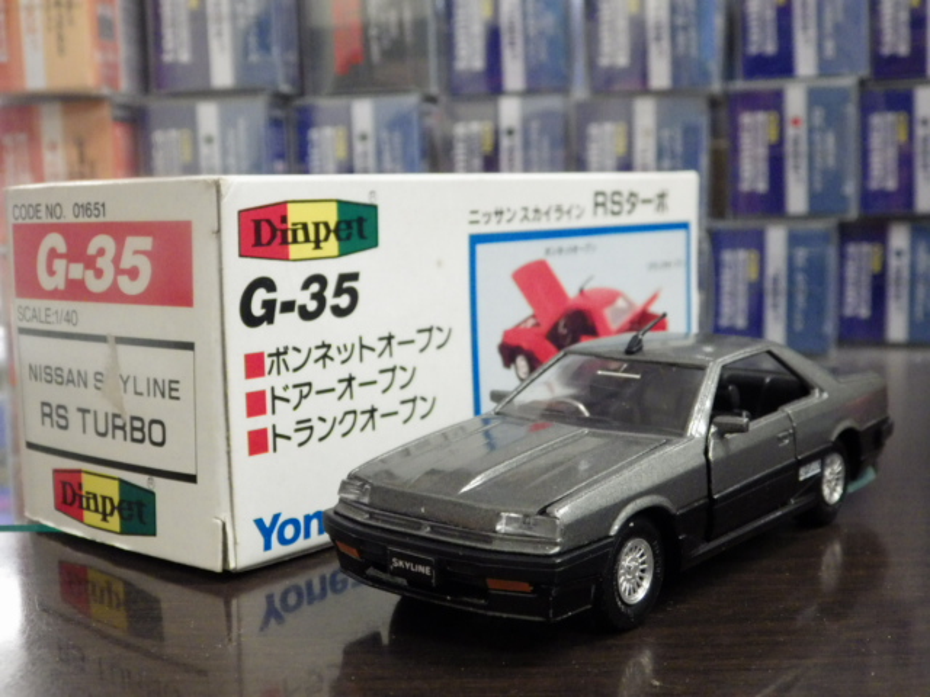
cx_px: 465
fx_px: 1343
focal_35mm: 50
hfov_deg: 38.2
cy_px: 348
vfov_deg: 29.1
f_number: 3.8
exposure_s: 1/40
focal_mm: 9
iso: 800
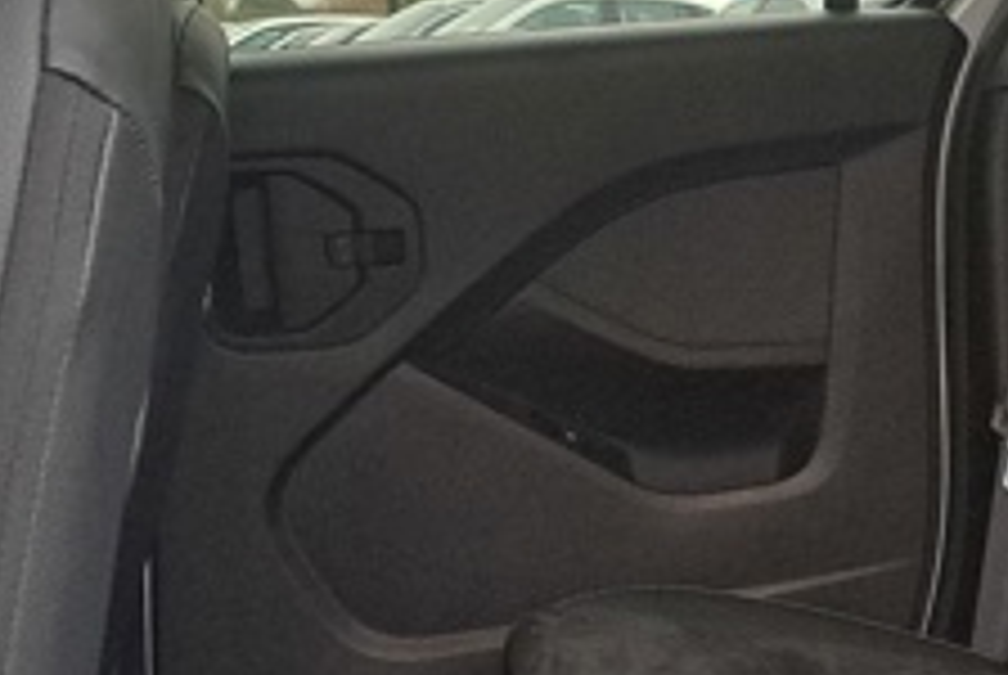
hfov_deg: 22.1
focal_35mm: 89
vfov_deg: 15.2
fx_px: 2495
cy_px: 603
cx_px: 963
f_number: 1.8
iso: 400
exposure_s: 1/60
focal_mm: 5.23
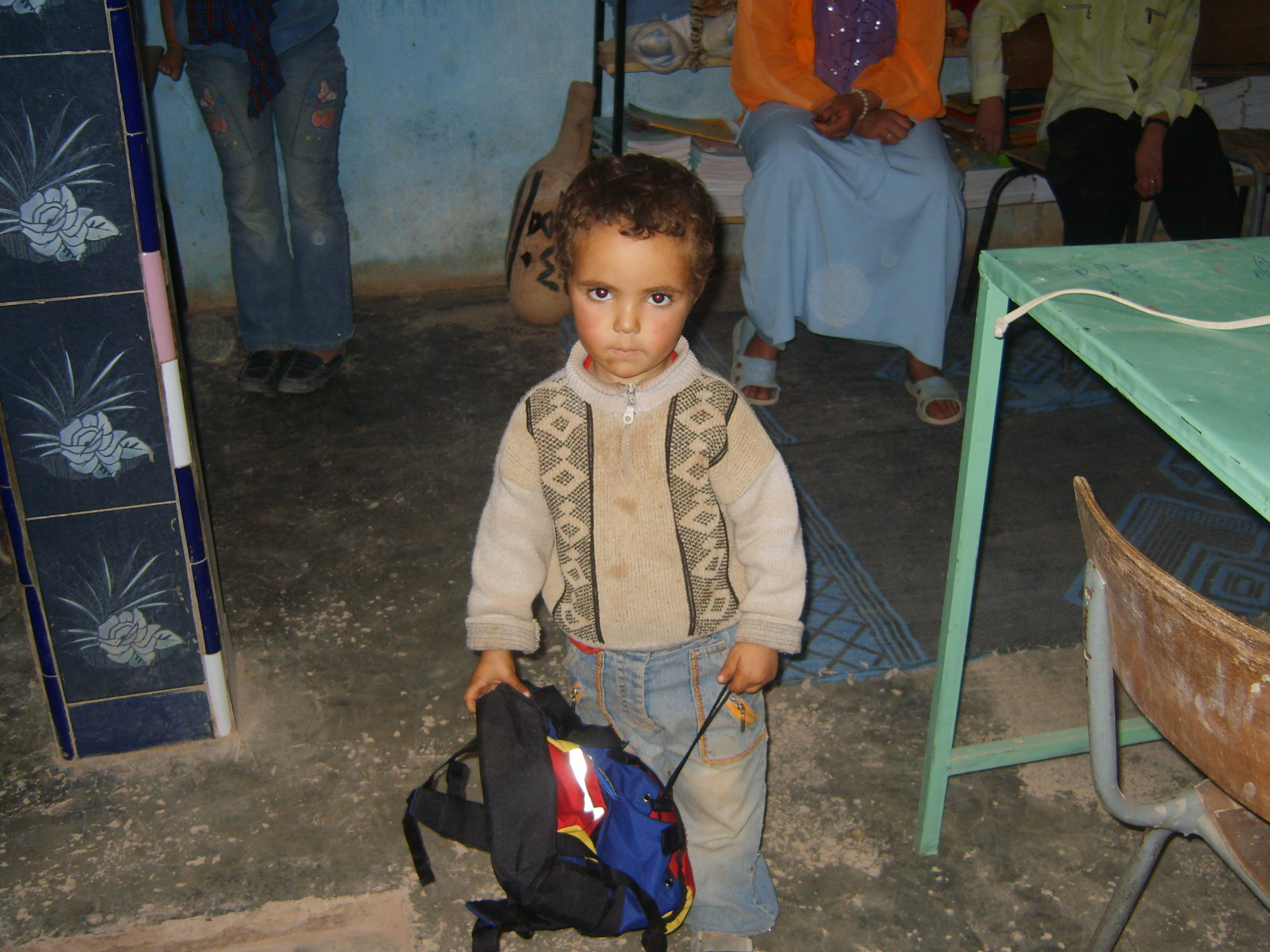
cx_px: 704
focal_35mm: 39
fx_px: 1431
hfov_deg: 47.8
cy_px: 519
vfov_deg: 36.8
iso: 100
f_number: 2.8
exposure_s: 1/30
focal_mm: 7.4
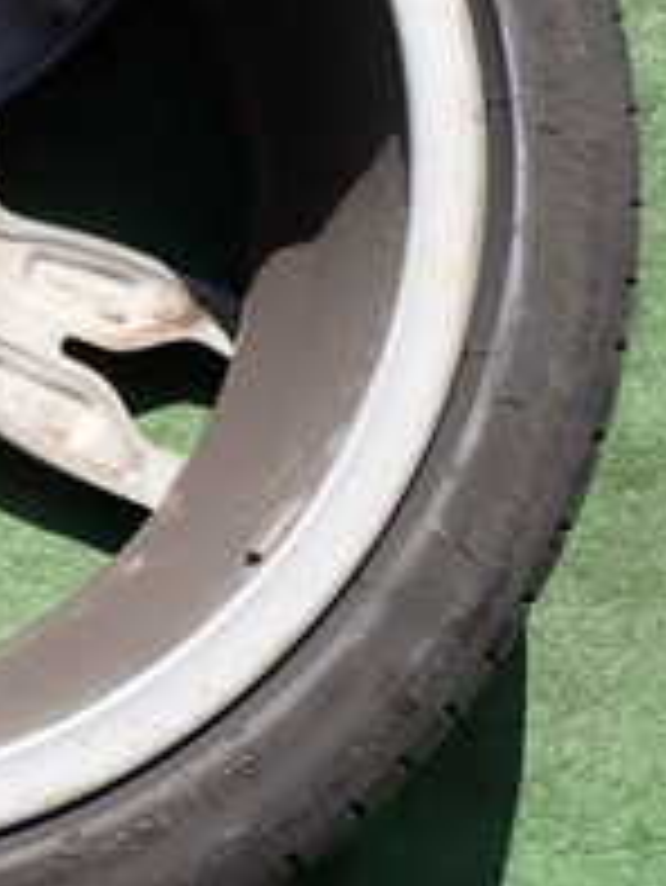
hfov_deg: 17.8
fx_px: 1948
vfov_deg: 25.4
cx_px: -261
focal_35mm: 76
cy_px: 247
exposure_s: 1/640
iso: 100
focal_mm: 4.5
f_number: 2.8
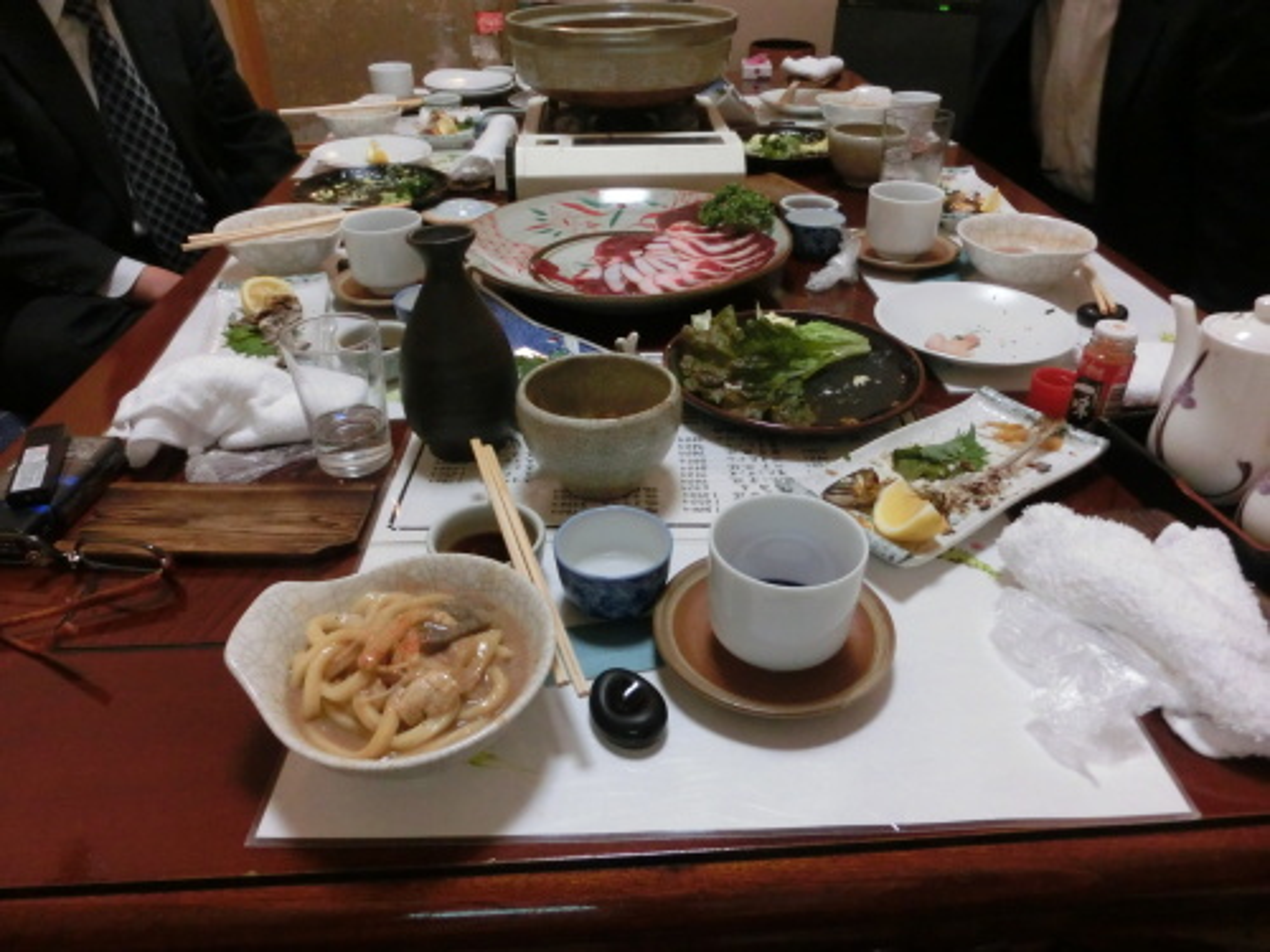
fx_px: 881
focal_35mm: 24
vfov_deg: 56.8
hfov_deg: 71.6
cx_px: 635
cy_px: 476
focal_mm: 4.24
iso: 800
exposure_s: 1/40
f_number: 3
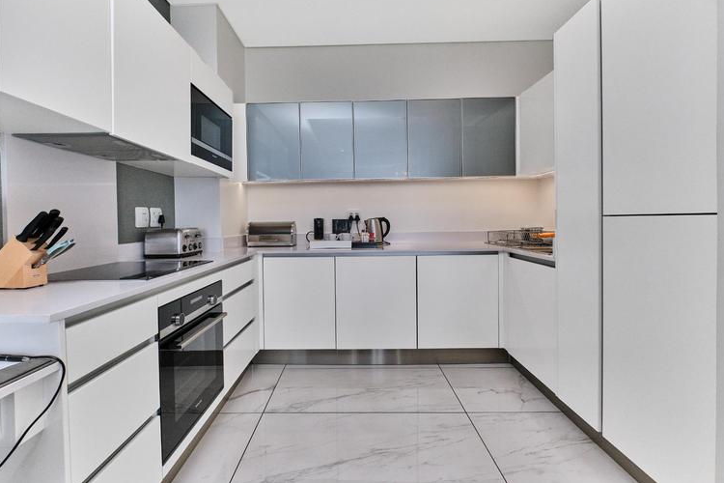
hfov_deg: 96.7
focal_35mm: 16
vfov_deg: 73.7
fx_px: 322
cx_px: 351
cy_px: 227
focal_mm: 10
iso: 800
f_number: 10
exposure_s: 1/100
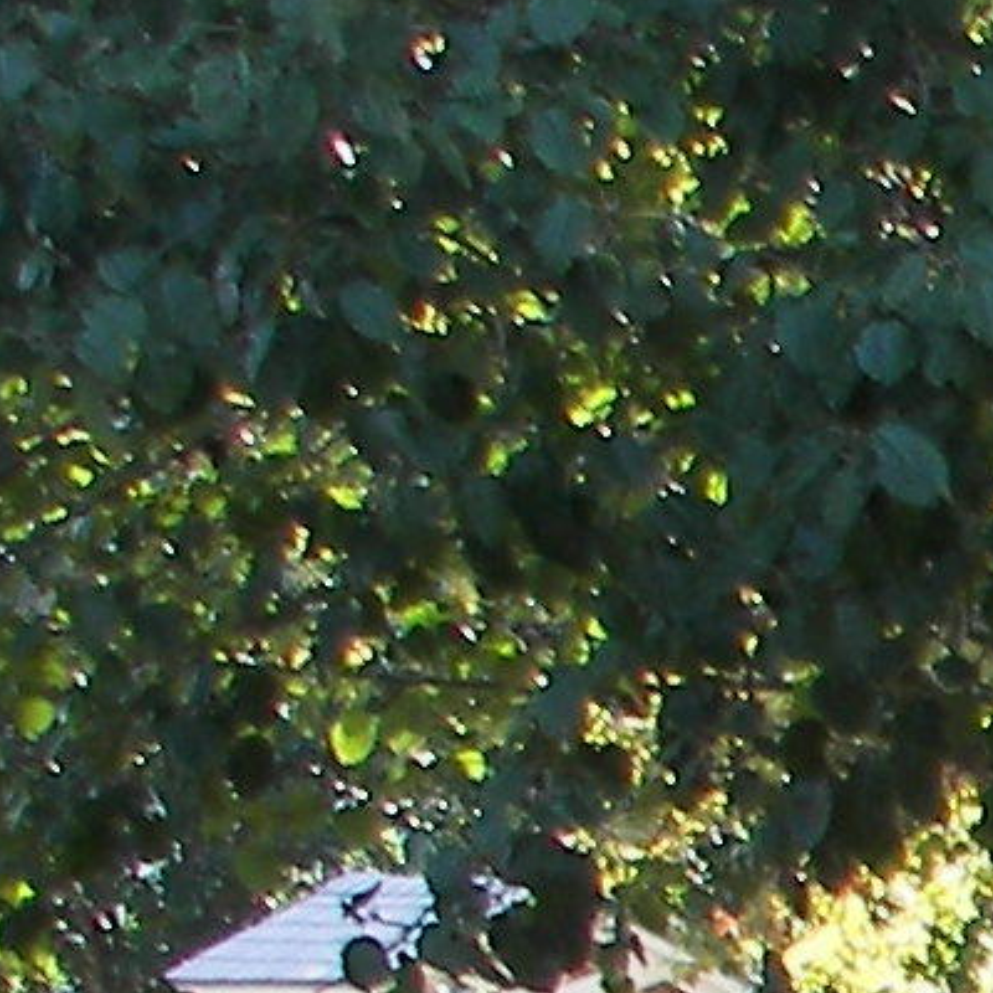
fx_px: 6686
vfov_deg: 8.4
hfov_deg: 7.8
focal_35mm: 206
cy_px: 1360
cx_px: 2574
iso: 50
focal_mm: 6
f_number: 2.8
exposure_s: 1/80
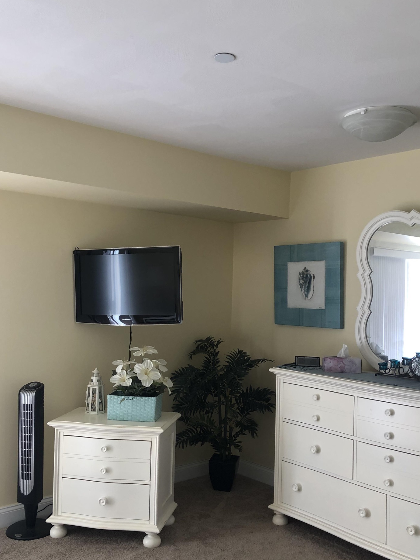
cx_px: 212
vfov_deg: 52.6
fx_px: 566
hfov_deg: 40.7
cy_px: 284
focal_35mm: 35
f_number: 1.8
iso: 25
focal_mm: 3.99
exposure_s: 1/30
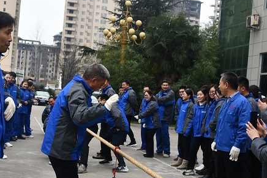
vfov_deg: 20.6
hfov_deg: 30.4
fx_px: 490
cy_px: 95
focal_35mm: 66
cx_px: 103
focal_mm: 24
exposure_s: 1/250
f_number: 5
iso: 400
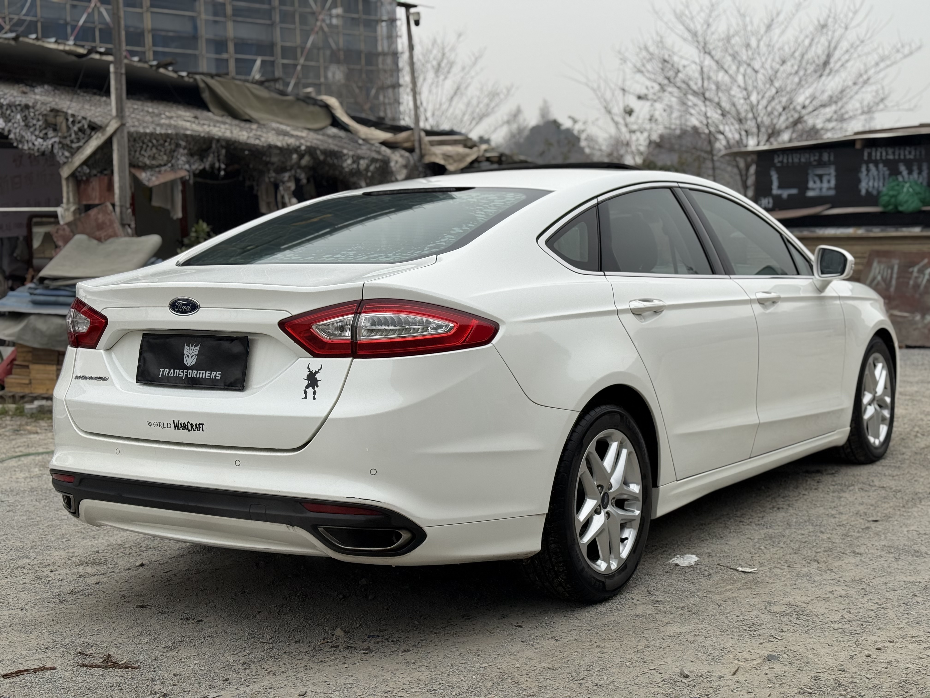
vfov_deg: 30.3
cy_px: 349
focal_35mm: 48
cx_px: 465
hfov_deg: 39.7
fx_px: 1290
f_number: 1.78
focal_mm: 6.76
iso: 64
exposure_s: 1/2976
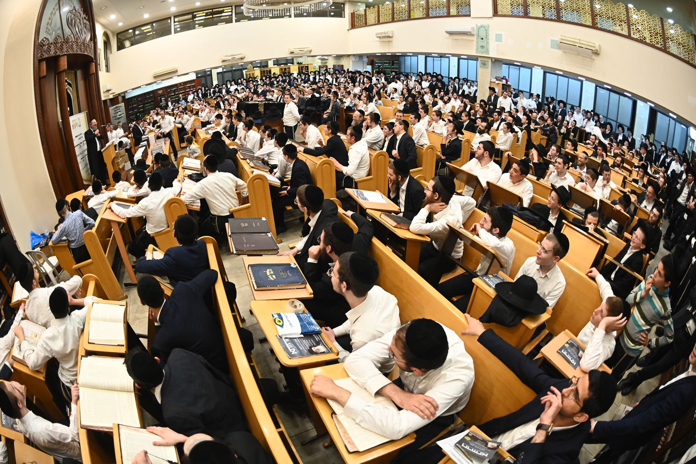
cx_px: 348
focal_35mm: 16
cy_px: 232
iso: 2000
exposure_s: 1/200
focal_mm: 16
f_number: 4.5
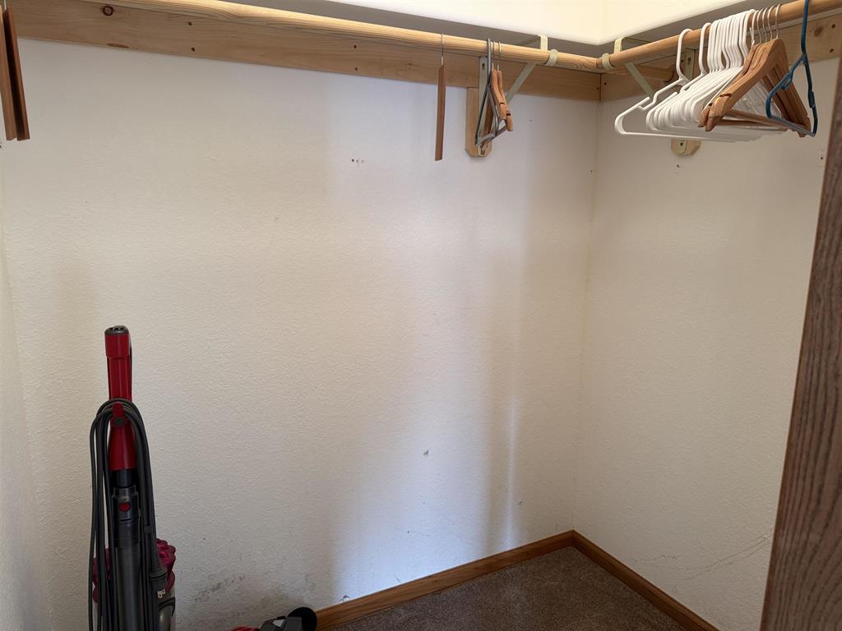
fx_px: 584
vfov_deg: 56.8
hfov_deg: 71.6
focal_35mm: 24
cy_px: 316
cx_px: 421
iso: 160
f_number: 1.78
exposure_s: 1/60
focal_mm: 6.76
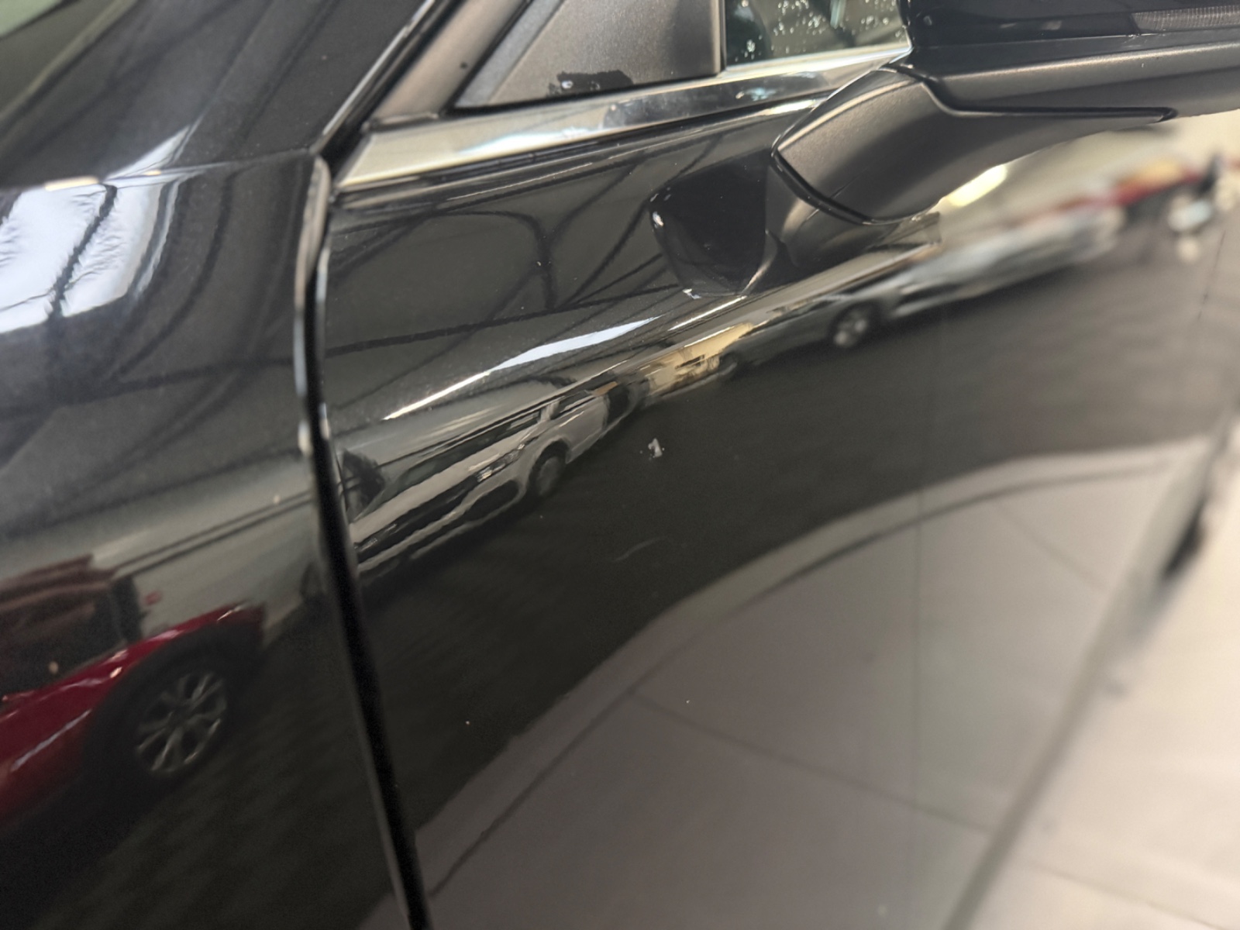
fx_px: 860
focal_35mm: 24
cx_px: 620
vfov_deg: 56.8
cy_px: 465
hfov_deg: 71.6
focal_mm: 6.76
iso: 1000
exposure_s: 1/33
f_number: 1.78
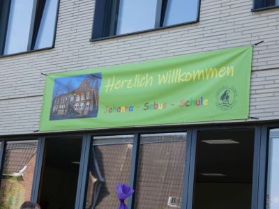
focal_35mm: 76
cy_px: 104
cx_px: 140
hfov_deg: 25.7
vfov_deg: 19.4
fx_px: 613
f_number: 4.4
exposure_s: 1/125
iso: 80
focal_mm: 13.7
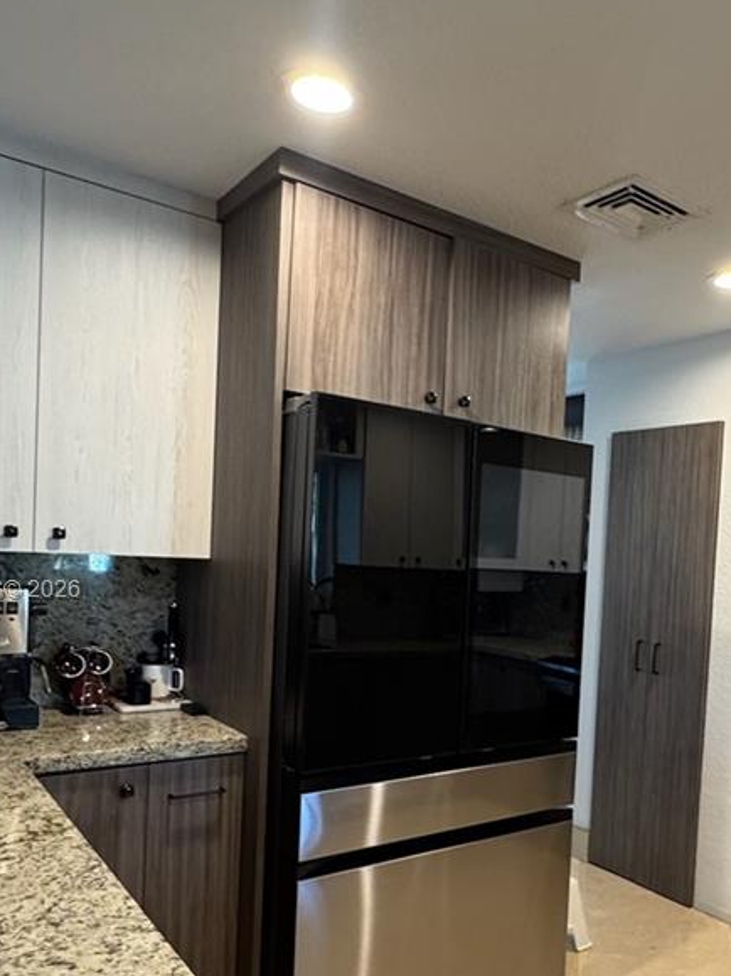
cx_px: 527
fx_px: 817
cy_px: 592
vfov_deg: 61.1
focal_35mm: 29
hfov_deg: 46.8
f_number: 2.2
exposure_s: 1/60
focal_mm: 2.22
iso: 250
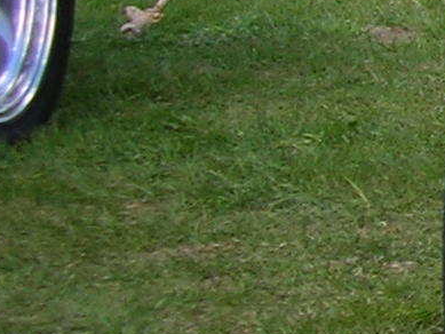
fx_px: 2996
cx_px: 1396
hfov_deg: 7.4
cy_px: -86
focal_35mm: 233
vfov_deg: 6.3
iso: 50
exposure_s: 1/185
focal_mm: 5.8
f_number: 3
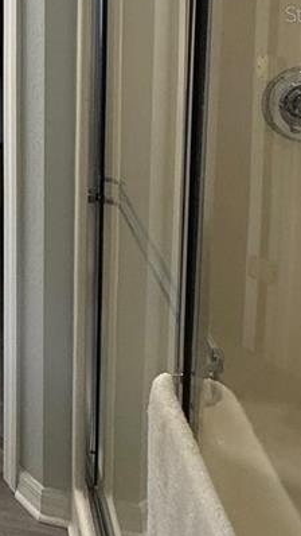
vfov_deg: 39.8
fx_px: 652
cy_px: 13
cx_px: -224
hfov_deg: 19.9
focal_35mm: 46
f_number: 2.2
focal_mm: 2.22
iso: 200
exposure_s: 1/120
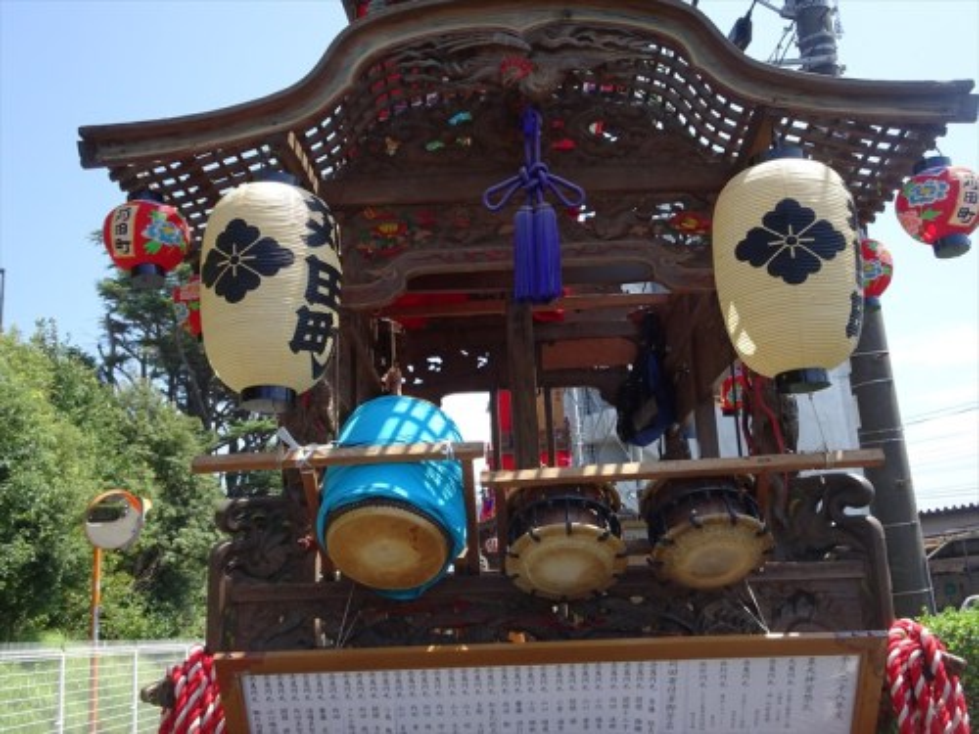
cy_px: 367
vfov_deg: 40.7
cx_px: 490
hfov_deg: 52.6
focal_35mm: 35
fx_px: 990
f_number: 4
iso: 80
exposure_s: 1/320
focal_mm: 5.98
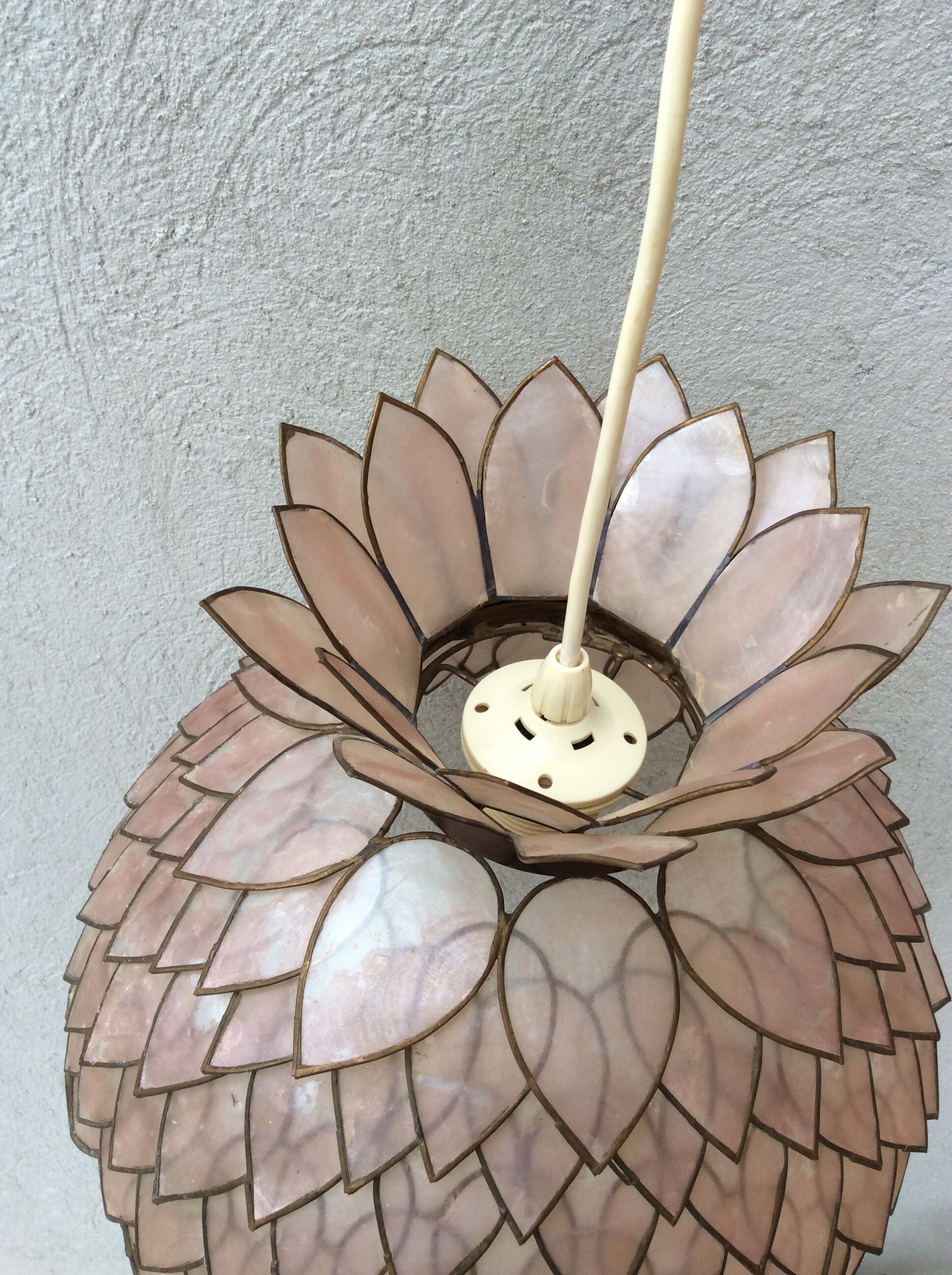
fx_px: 1177
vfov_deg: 56.9
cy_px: 638
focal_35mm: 32
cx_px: 476
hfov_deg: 44.1
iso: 32
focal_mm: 3.3
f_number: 2.4
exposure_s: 1/244
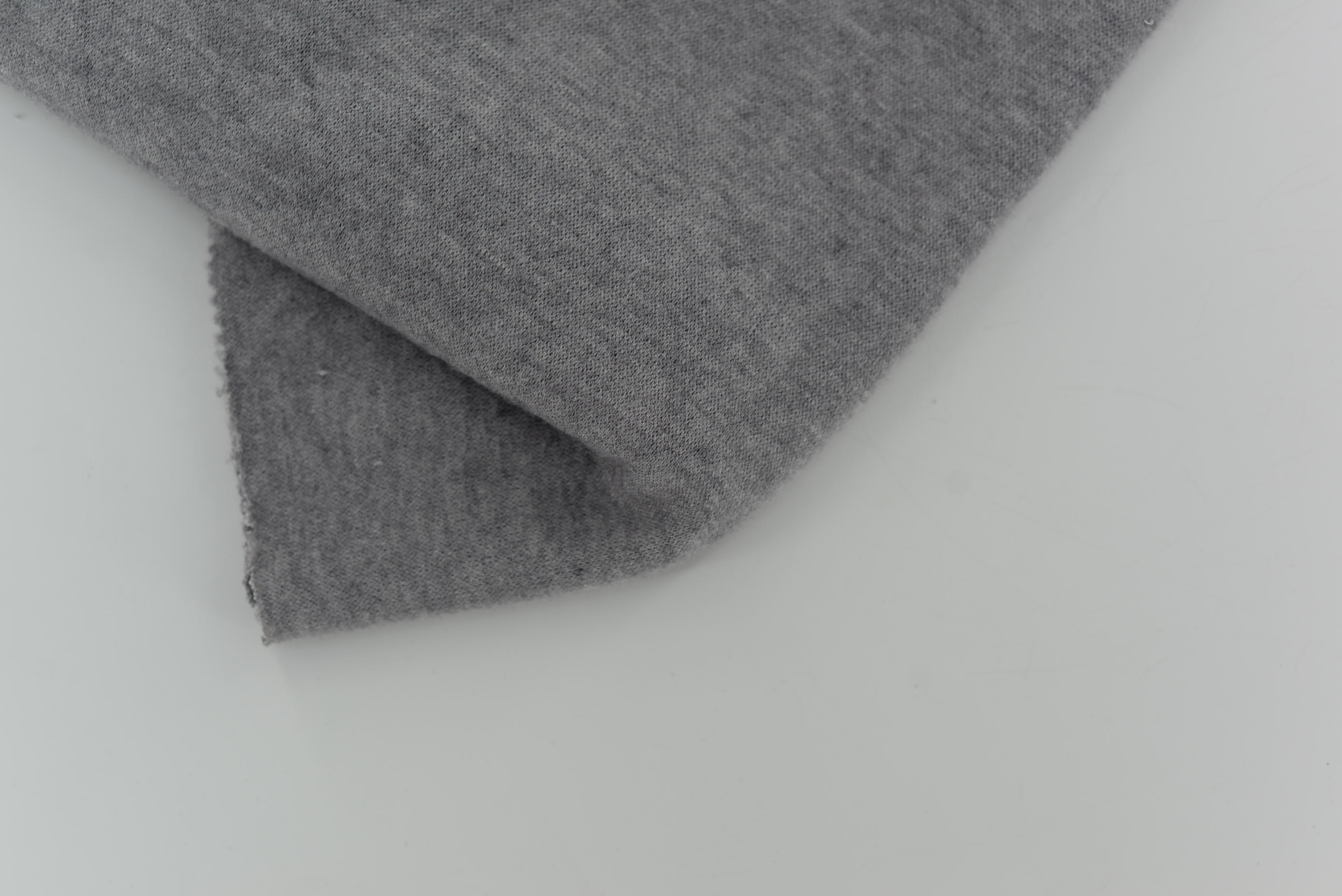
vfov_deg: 27.0
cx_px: 671
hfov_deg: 39.6
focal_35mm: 50
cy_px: 448
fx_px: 1865
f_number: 3.5
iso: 100
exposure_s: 1/200
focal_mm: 50
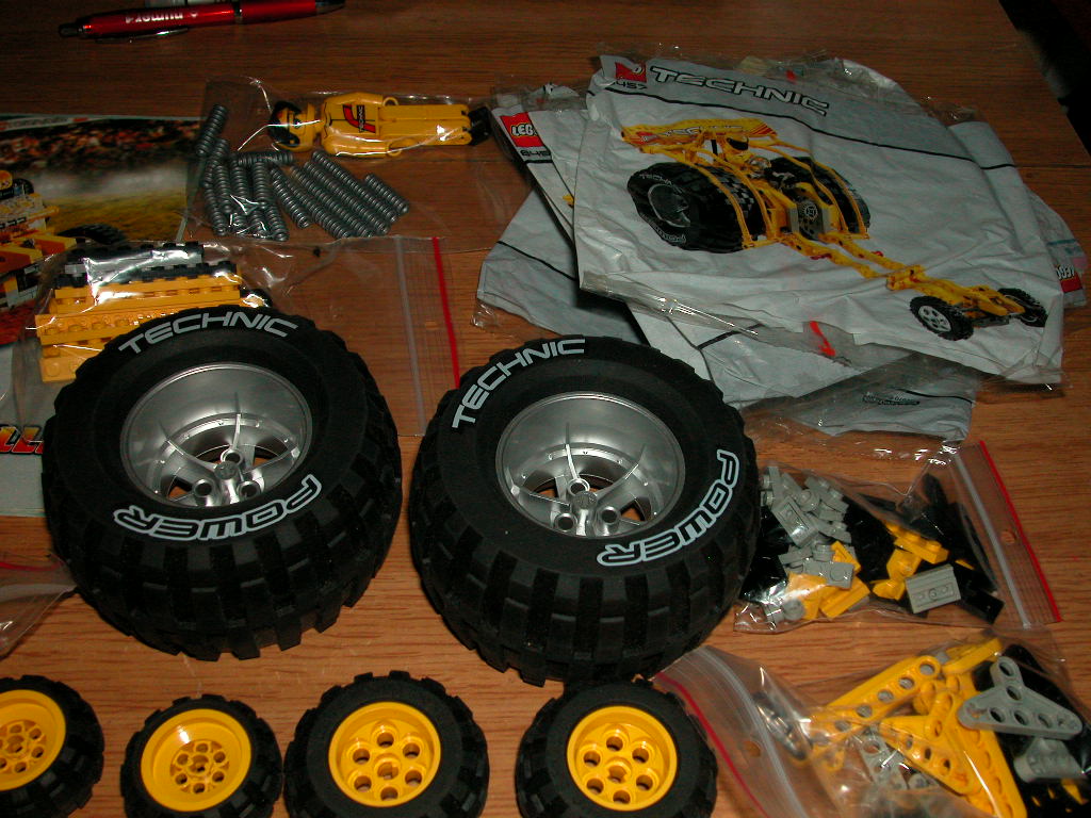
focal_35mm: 35
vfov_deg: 40.7
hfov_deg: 52.6
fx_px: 1103
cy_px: 409
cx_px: 546
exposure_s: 1/60
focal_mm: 9
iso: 200
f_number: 4.2
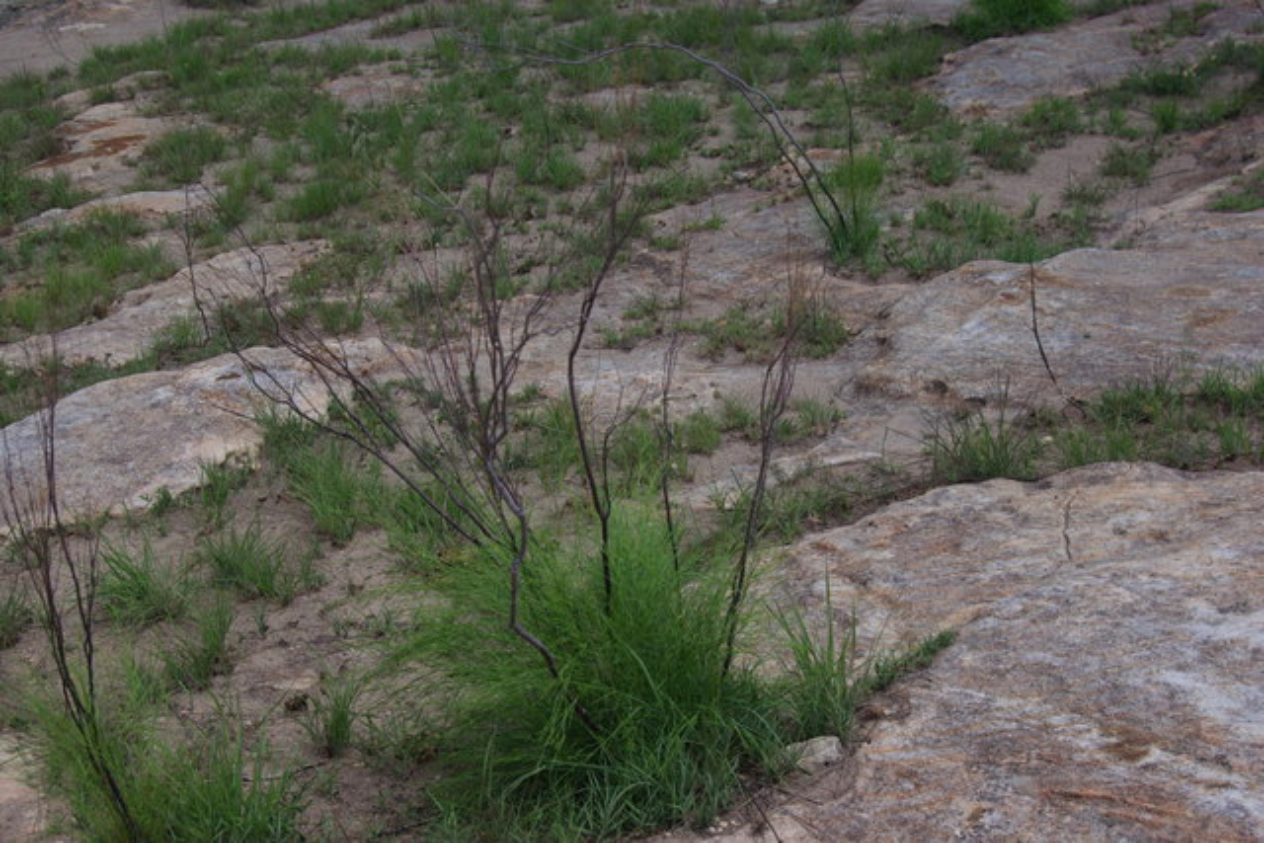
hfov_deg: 40.0
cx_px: 632
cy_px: 422
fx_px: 1738
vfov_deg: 27.3
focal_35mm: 50
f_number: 6.7
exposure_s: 1/125
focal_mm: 33
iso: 100
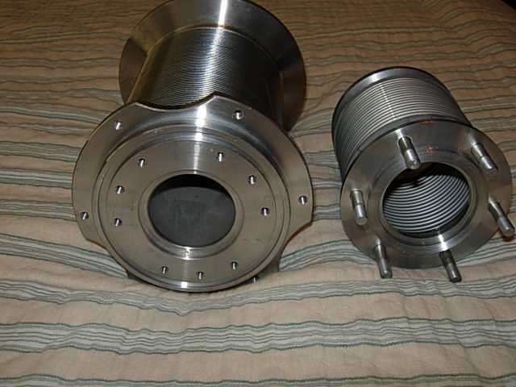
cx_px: 258
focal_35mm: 36
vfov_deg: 39.7
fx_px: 537
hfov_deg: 51.4
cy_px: 194
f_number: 3.8
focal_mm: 7.5
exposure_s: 1/45.2
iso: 50
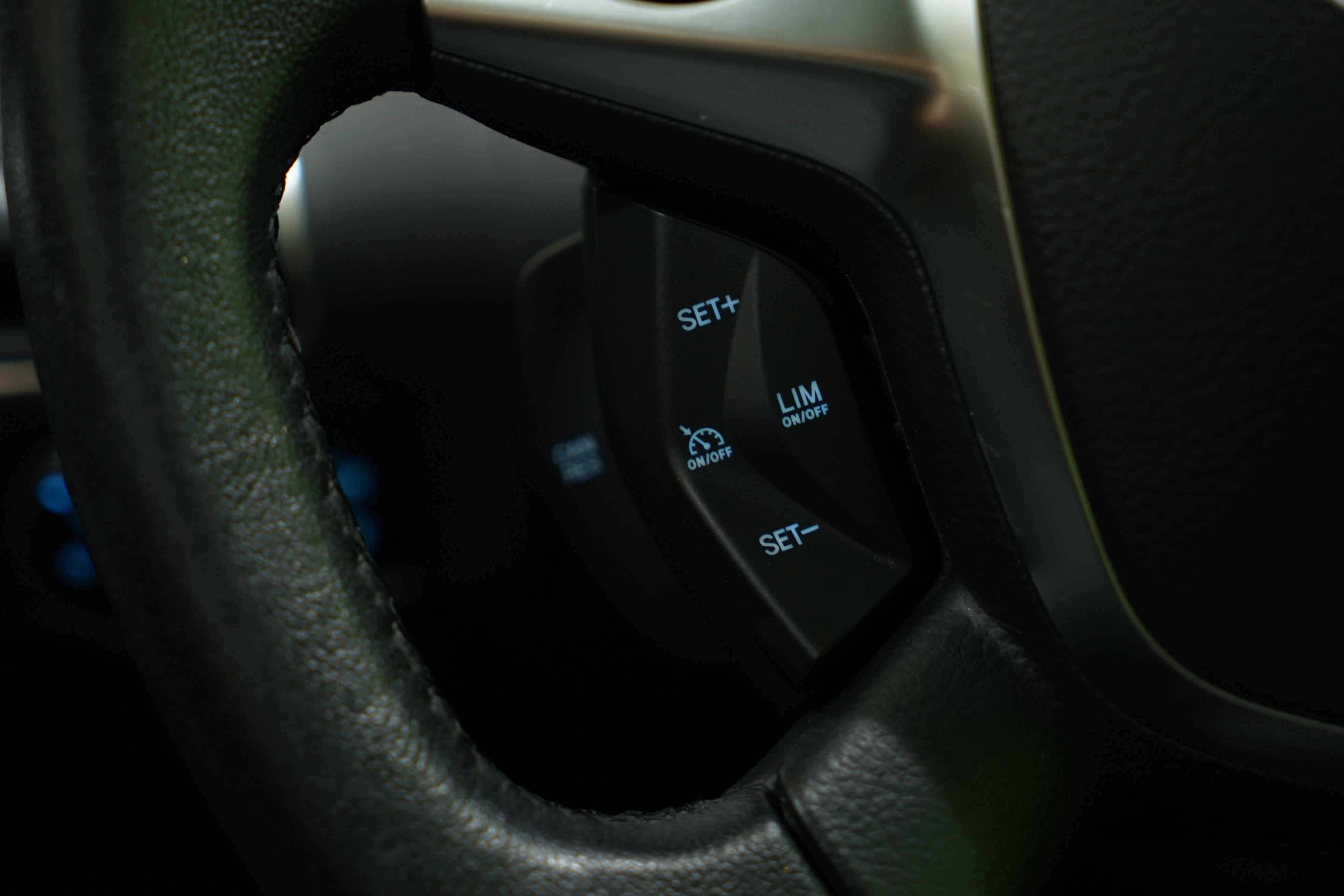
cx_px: 672
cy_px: 448
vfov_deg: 19.5
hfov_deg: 28.8
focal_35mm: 70
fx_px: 2613
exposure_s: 1/20
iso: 800
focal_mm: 70
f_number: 4.5
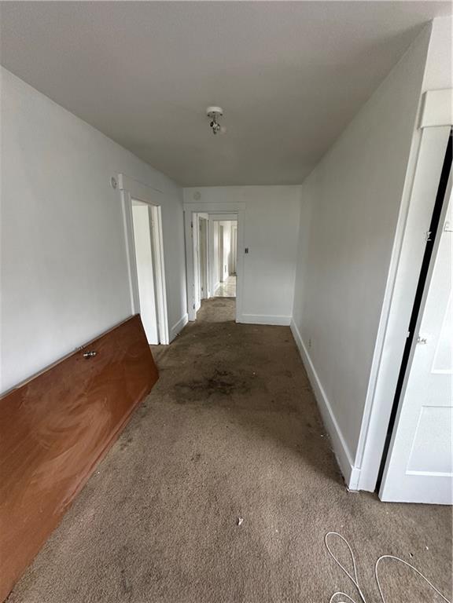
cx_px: 226
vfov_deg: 102.1
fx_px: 244
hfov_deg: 85.7
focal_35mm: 14
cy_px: 302
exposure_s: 1/99
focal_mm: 2.22
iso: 250
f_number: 2.2
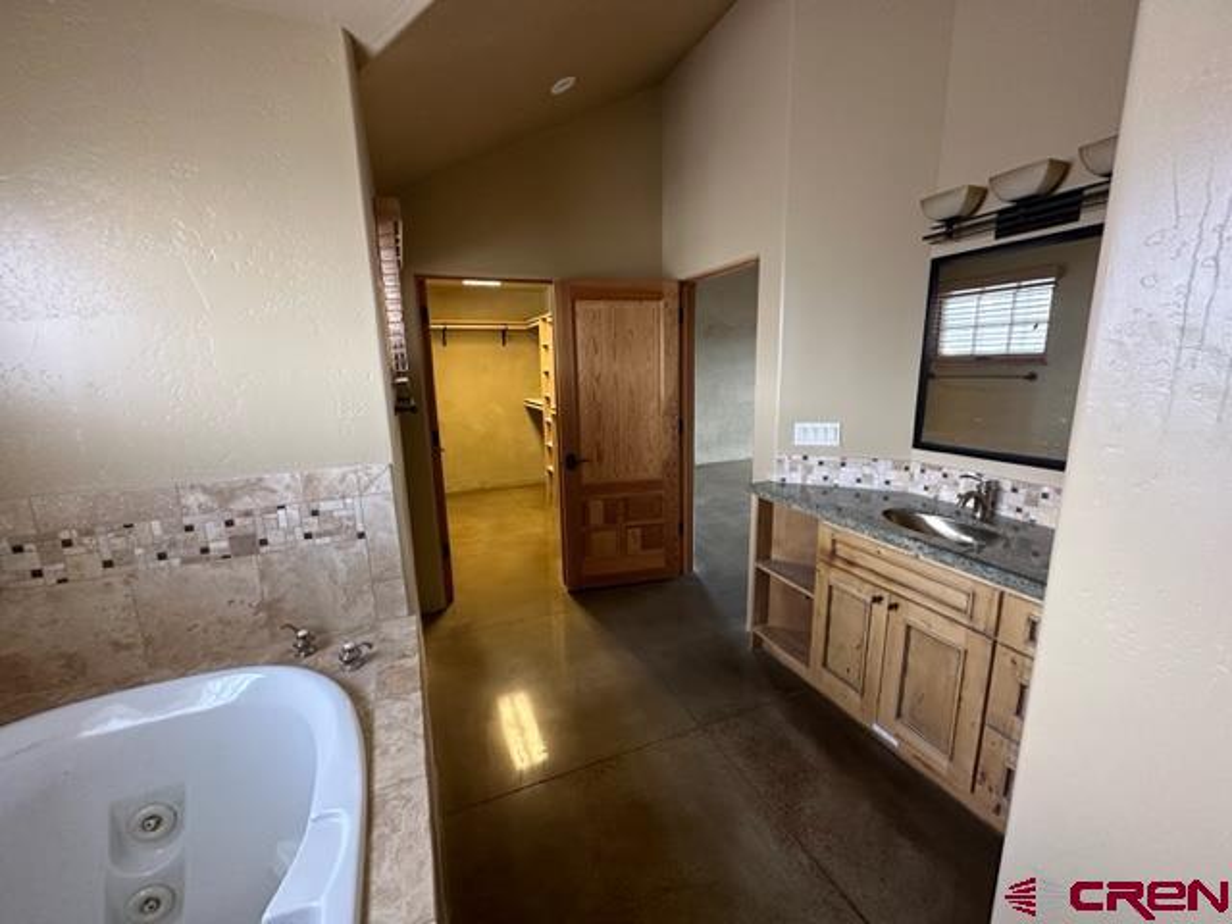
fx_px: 498
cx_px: 616
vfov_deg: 85.7
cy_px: 462
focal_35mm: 14
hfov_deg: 102.1
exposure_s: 1/88
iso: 320
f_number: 2.2
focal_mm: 2.22
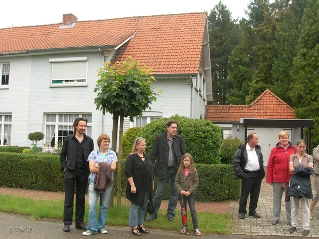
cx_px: 160
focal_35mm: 38
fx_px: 350
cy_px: 120
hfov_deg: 49.0
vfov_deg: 37.7
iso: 50
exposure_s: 1/140
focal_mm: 7.8
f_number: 4.8
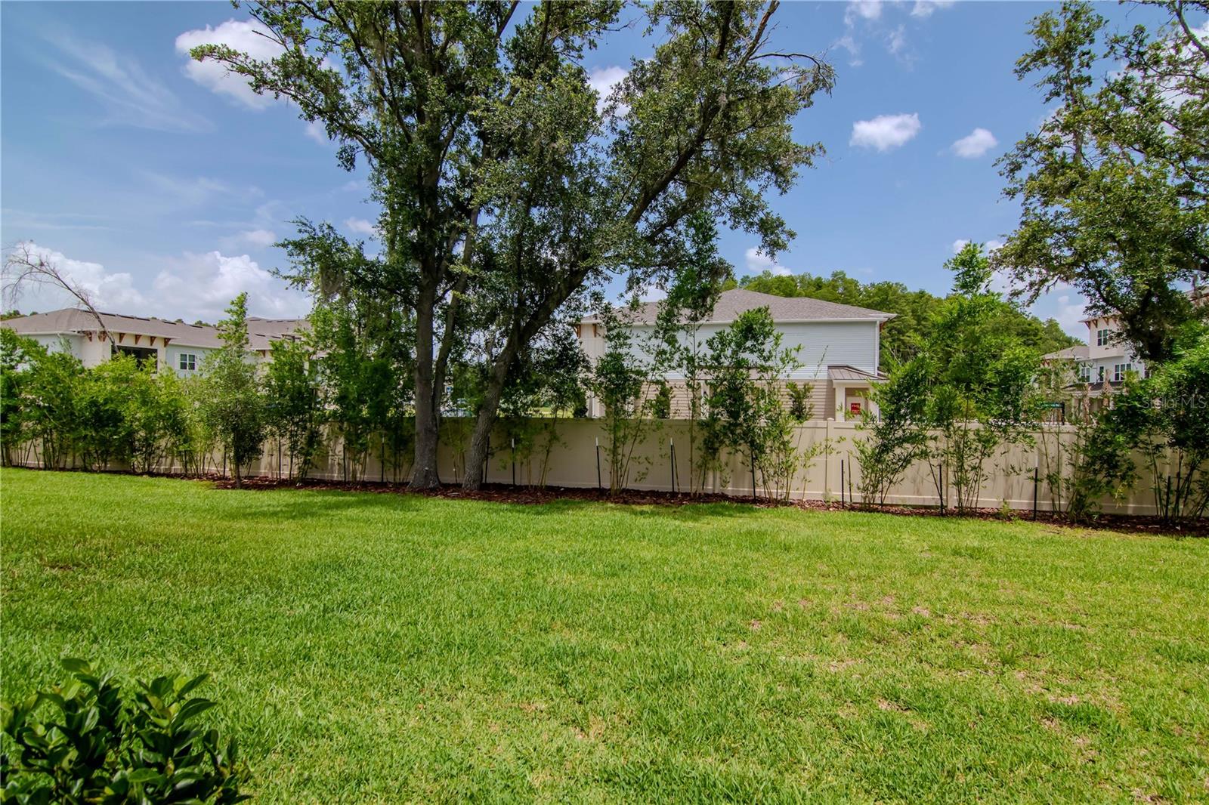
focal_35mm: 16
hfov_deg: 95.0
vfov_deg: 72.0
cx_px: 604
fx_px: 554
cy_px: 402
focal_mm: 11
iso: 640
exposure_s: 1/1250
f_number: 9
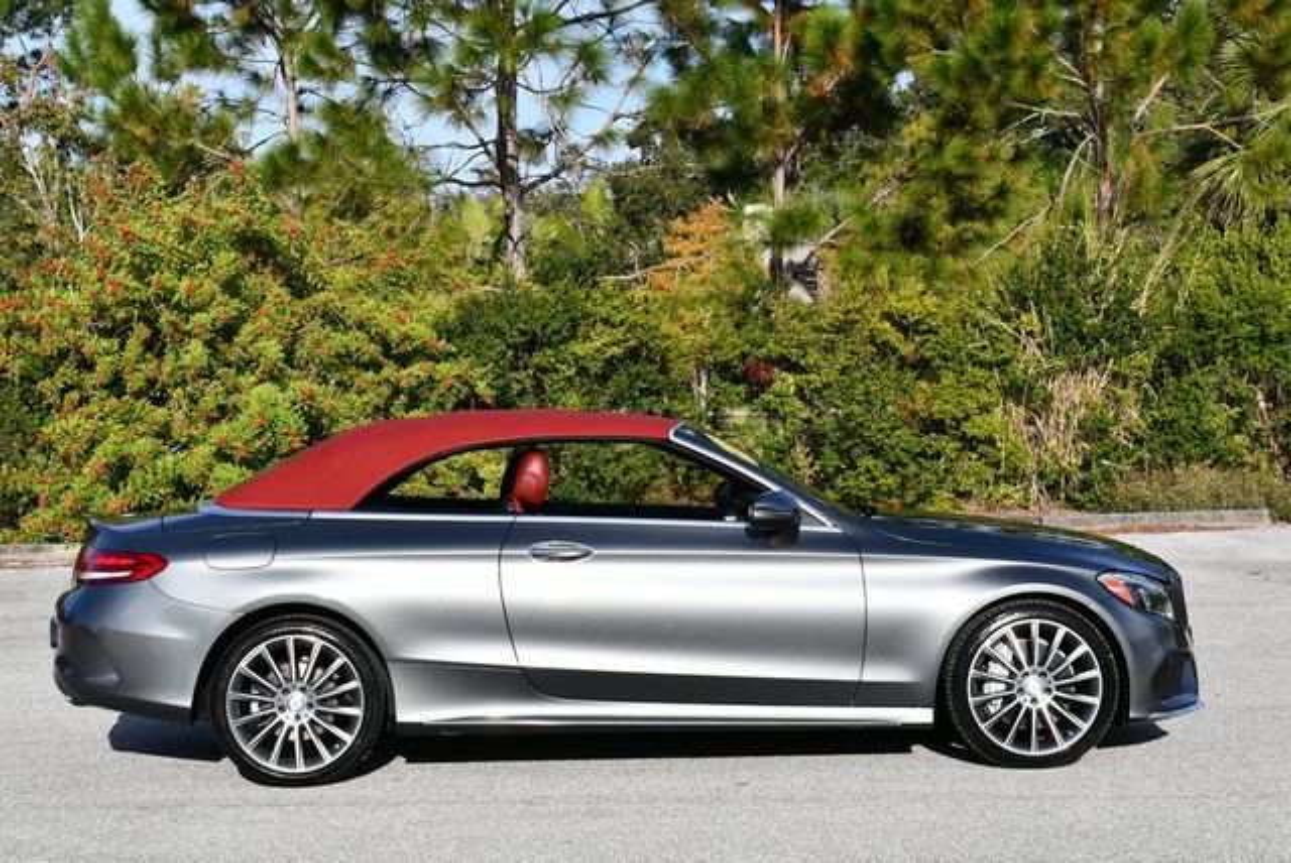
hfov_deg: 29.6
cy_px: 432
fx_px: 2441
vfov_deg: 20.1
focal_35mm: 68
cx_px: 646
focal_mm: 34
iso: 100
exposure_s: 1/320
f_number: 9
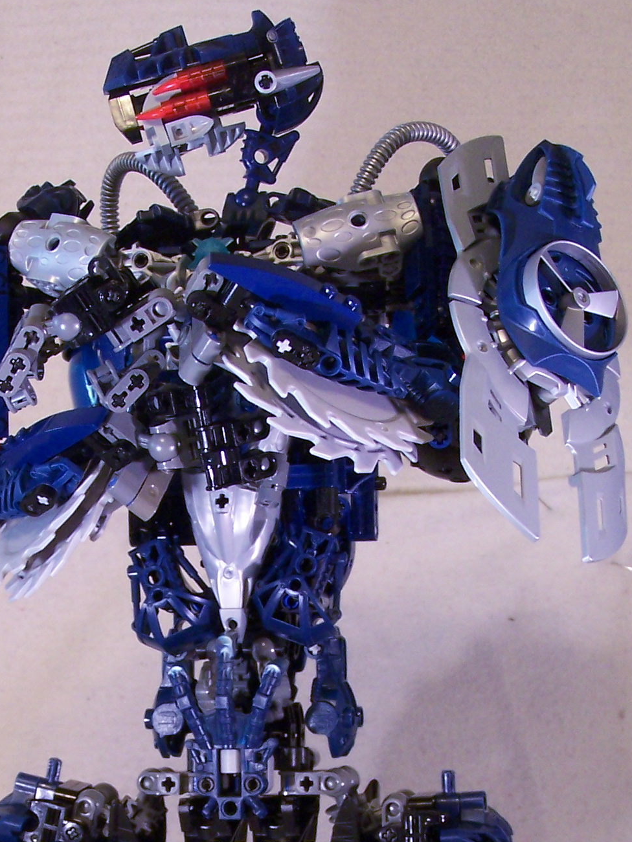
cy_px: 781
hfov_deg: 14.6
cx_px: 186
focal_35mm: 101
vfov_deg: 19.1
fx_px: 2458
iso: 140
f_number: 3
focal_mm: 8.5
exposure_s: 1/8
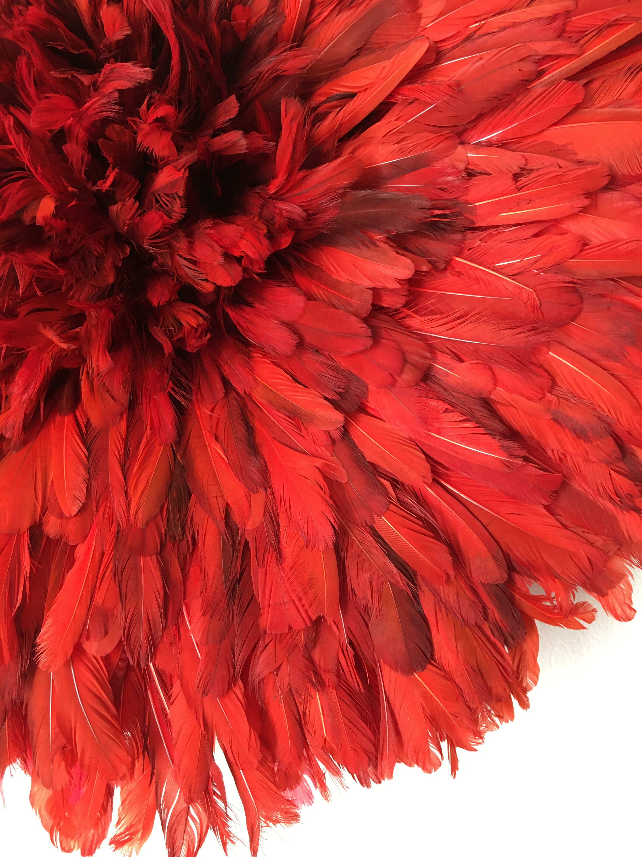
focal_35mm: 29
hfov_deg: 48.2
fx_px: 717
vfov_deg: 61.7
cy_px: 428
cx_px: 321
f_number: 2.2
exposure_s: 1/33
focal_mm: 4.15
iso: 50
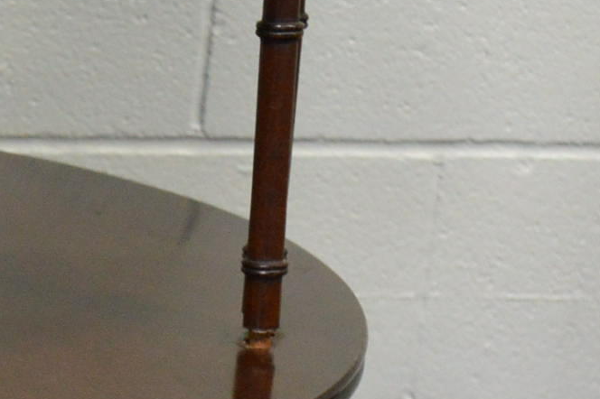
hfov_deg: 12.2
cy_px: 608
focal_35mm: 156
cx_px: -420
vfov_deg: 8.6
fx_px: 2603
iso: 800
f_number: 5.6
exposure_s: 1/50
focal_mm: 23
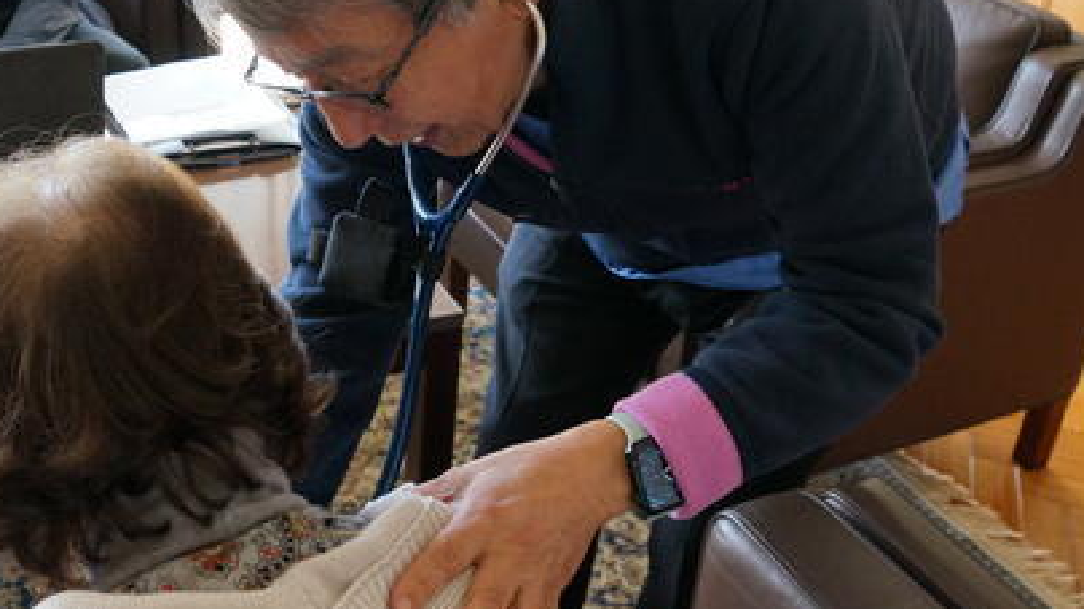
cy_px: 176
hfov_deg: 47.5
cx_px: 357
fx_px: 1207
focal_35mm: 42
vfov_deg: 28.0
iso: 1600
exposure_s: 1/160
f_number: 5.6
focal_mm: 18
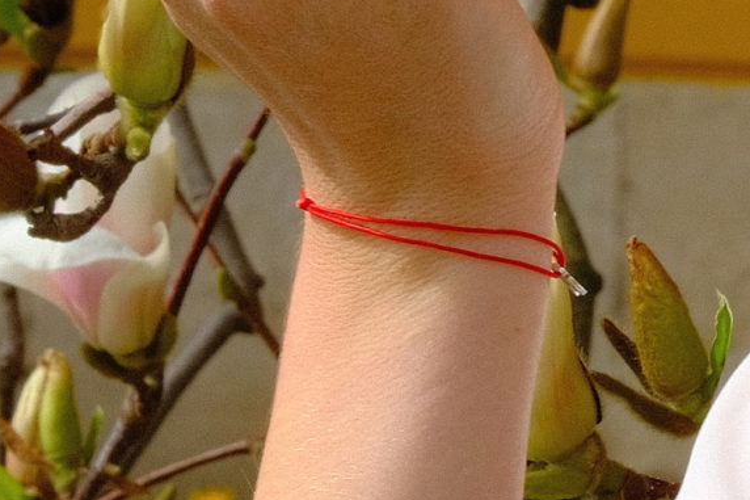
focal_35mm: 452
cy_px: -287
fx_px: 9413
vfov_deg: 3.0
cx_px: 792
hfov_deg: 4.6
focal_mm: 67.1
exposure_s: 1/90
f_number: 16
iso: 320
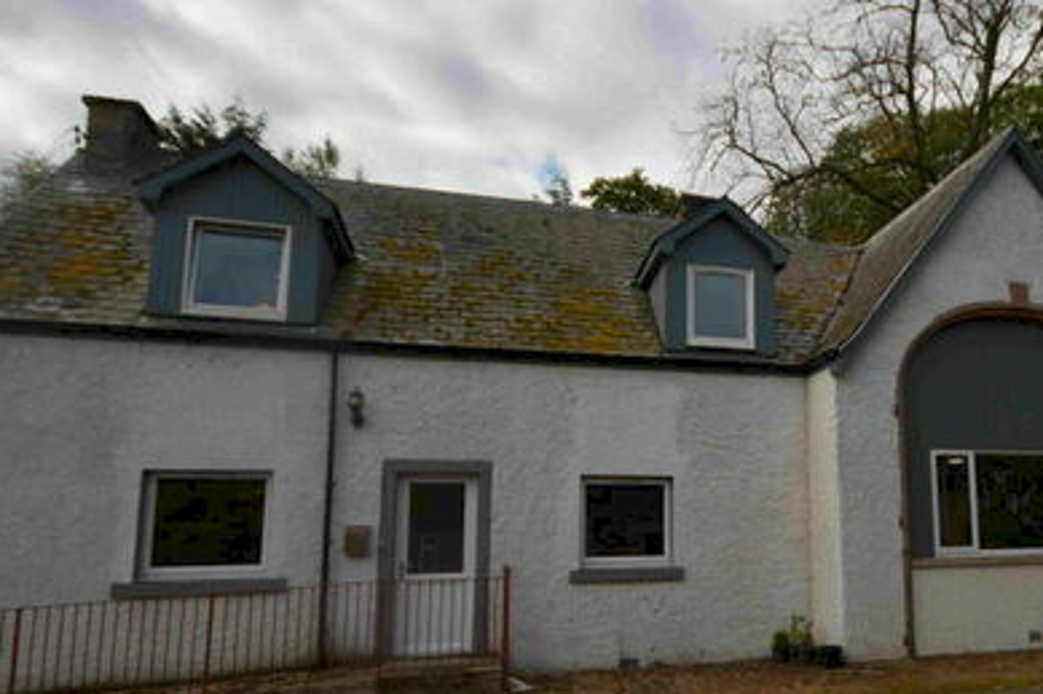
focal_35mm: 27
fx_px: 782
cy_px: 411
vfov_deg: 47.7
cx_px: 756
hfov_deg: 64.2
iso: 160
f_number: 4
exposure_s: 1/2000
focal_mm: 10
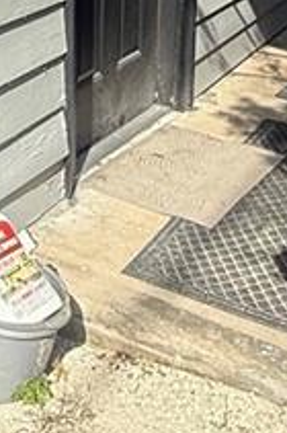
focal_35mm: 83
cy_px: -99
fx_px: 996
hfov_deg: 15.1
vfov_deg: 22.4
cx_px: -150
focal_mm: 2.22
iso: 50
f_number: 2.2
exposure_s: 1/1431
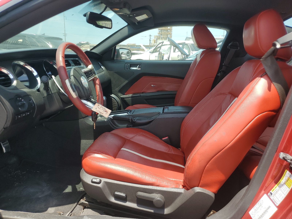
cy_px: 110
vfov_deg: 53.1
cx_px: 146
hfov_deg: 67.3
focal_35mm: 26
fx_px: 219
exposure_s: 1/1111
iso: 50
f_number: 1.5
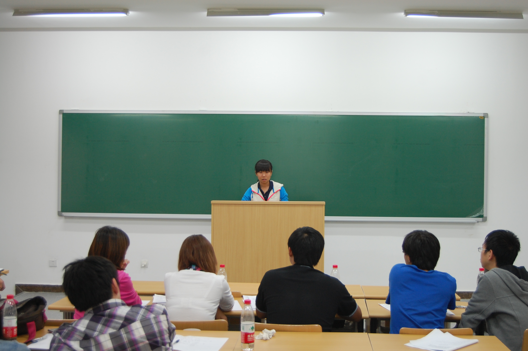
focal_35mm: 46
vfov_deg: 28.9
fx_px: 681
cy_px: 176
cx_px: 264
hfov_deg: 42.4
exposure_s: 1/30
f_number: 4.5
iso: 400
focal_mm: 31
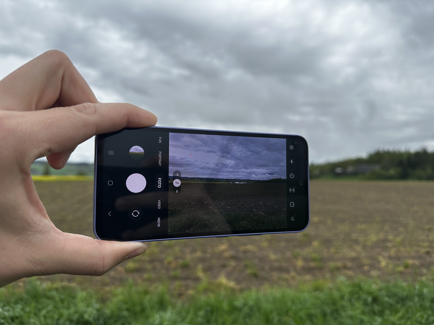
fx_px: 301
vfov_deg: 56.8
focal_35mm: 24
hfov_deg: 71.6
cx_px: 217
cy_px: 162
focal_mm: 6.86
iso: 80
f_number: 1.78
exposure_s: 1/2299
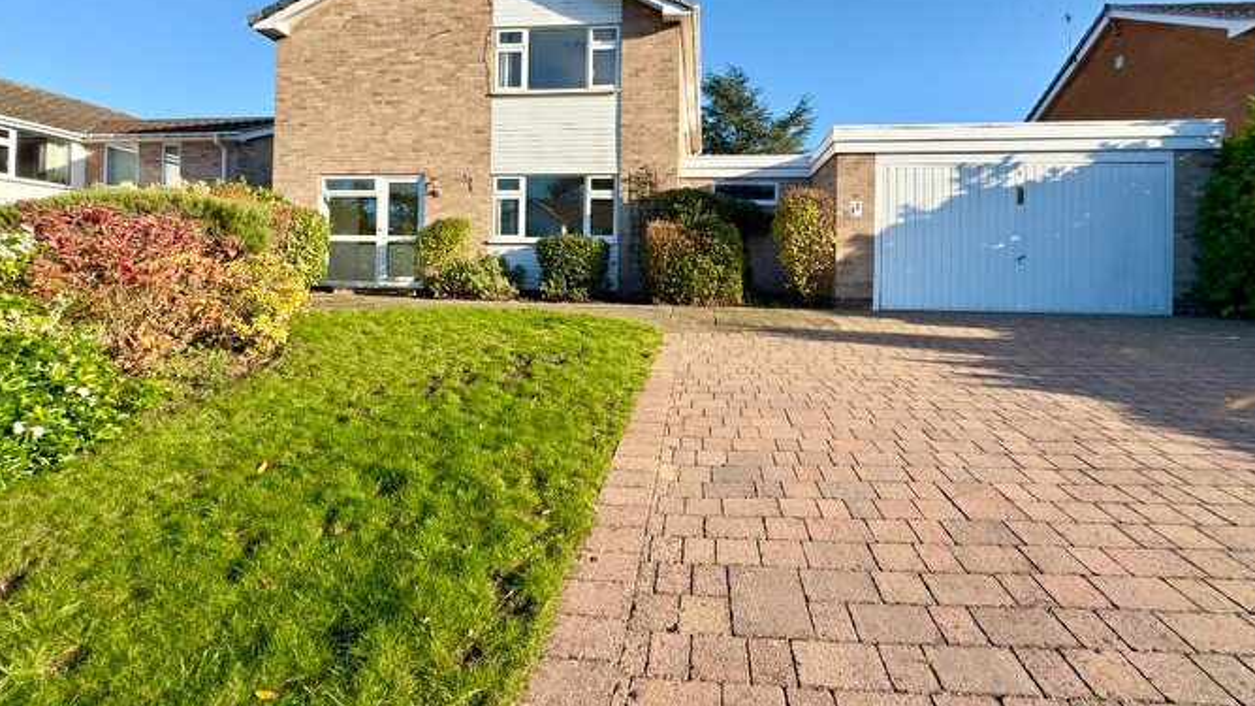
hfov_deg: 99.3
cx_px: 649
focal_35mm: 16
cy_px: 270
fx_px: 532
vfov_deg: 66.2
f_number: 2.2
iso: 50
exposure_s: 1/956
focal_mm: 2.22
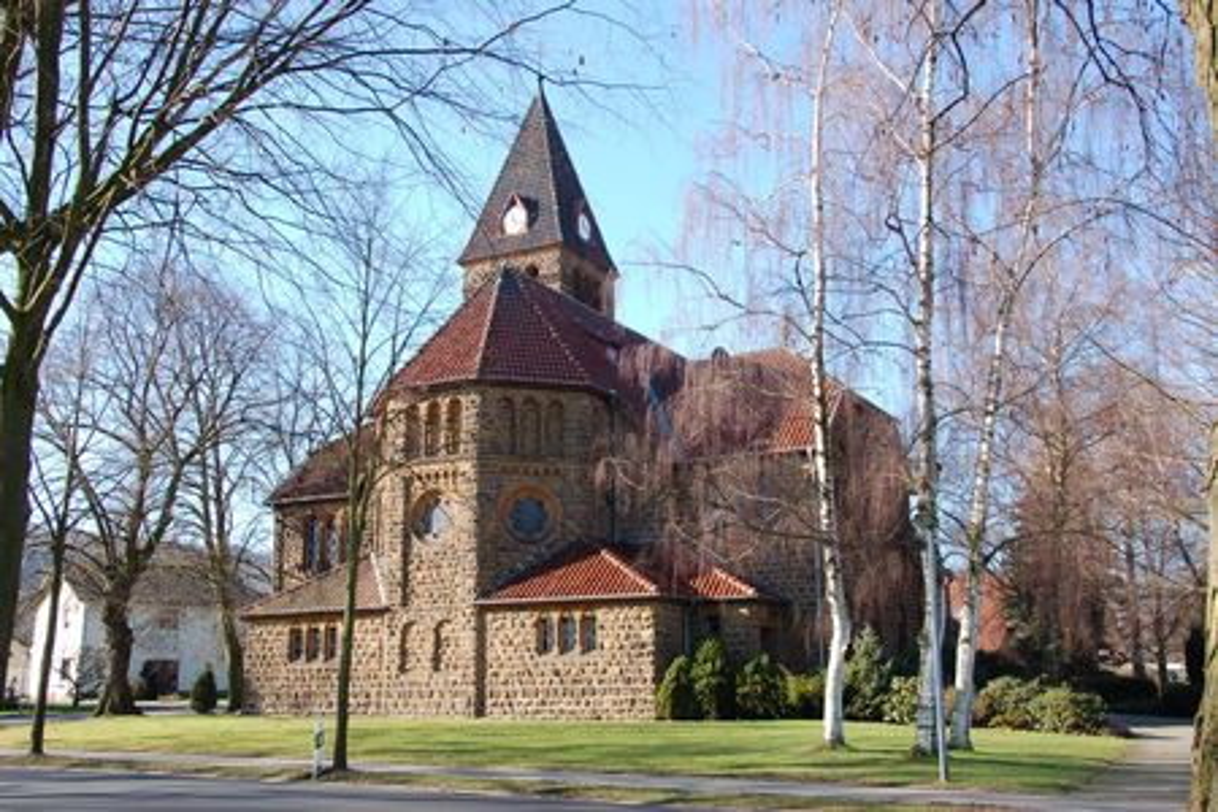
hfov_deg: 49.6
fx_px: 1319
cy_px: 406
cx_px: 609
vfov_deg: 34.2
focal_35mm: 39
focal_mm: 26
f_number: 6.3
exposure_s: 1/160
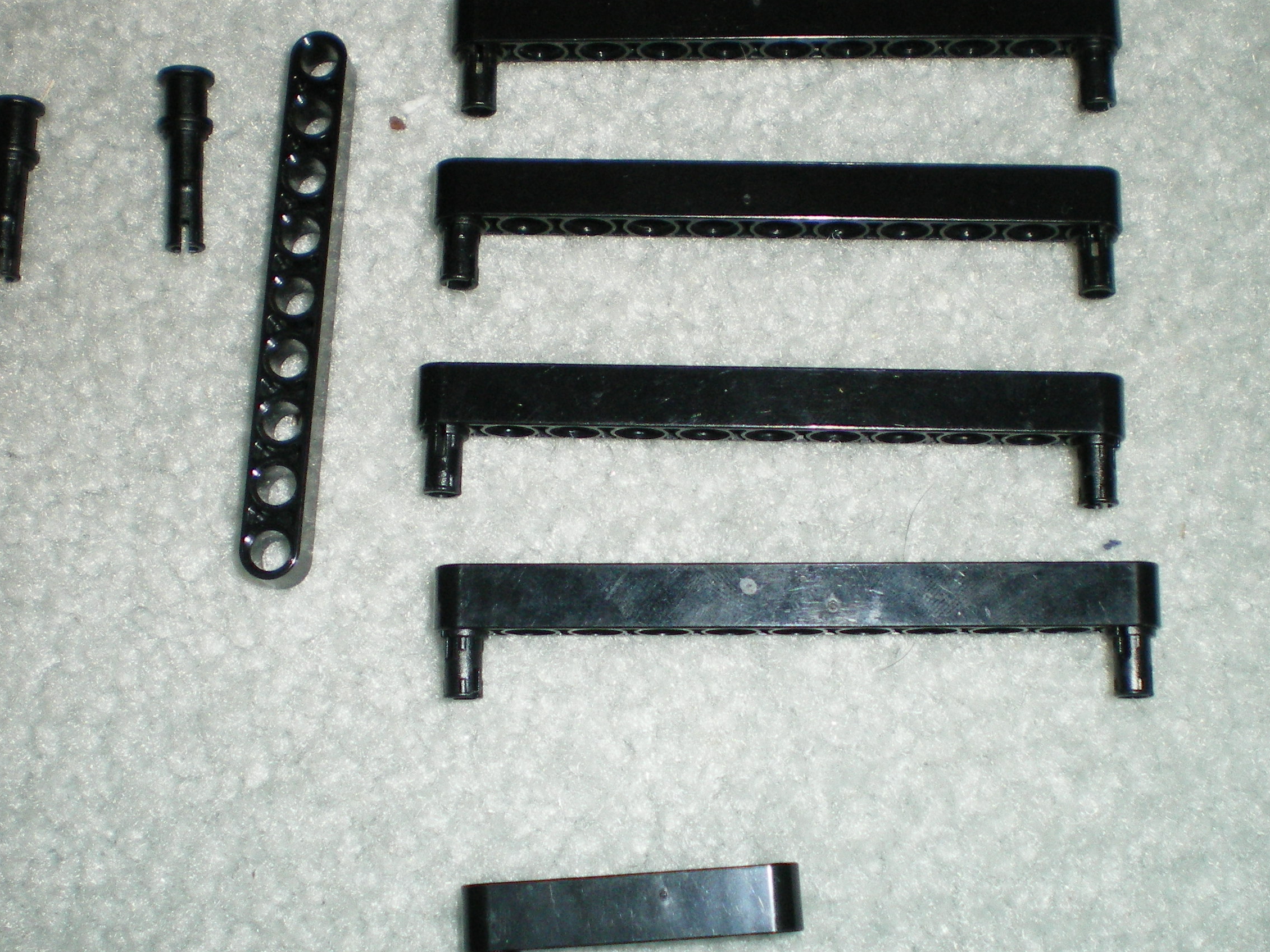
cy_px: 375
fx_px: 1908
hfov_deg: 36.8
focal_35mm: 52
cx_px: 709
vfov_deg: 28.0
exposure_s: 1/50
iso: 200
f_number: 3.1
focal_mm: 6.3
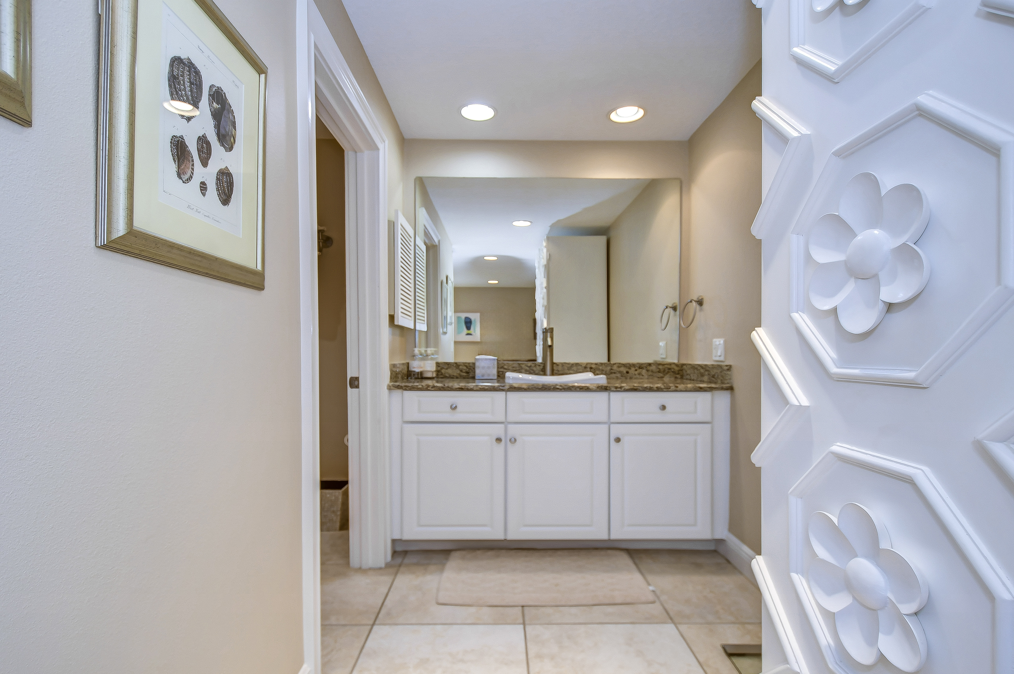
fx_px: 422
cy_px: 337
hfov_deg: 100.4
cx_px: 507
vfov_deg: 77.2
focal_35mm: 15
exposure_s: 1/60
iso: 220
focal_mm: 10
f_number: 3.5
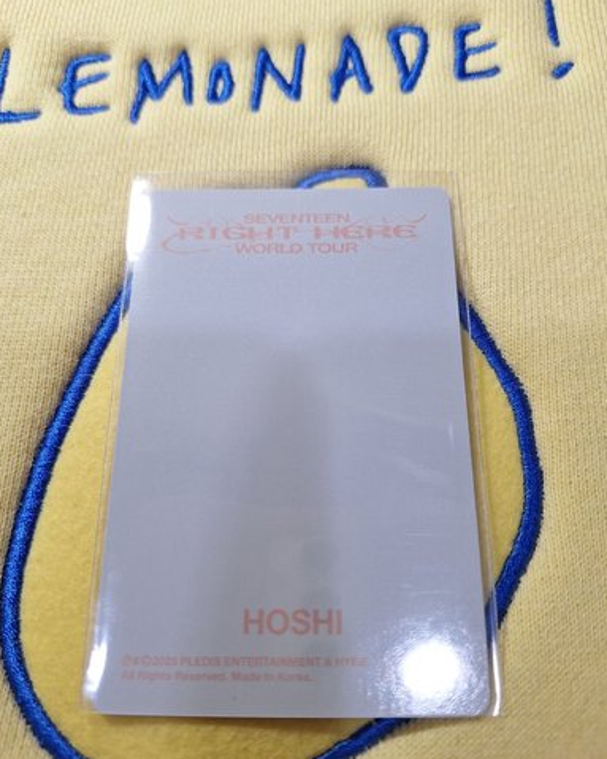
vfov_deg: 68.1
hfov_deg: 56.8
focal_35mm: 25
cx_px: 304
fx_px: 562
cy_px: 391
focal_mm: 5.54
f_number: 1.8
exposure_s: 1/60
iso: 50
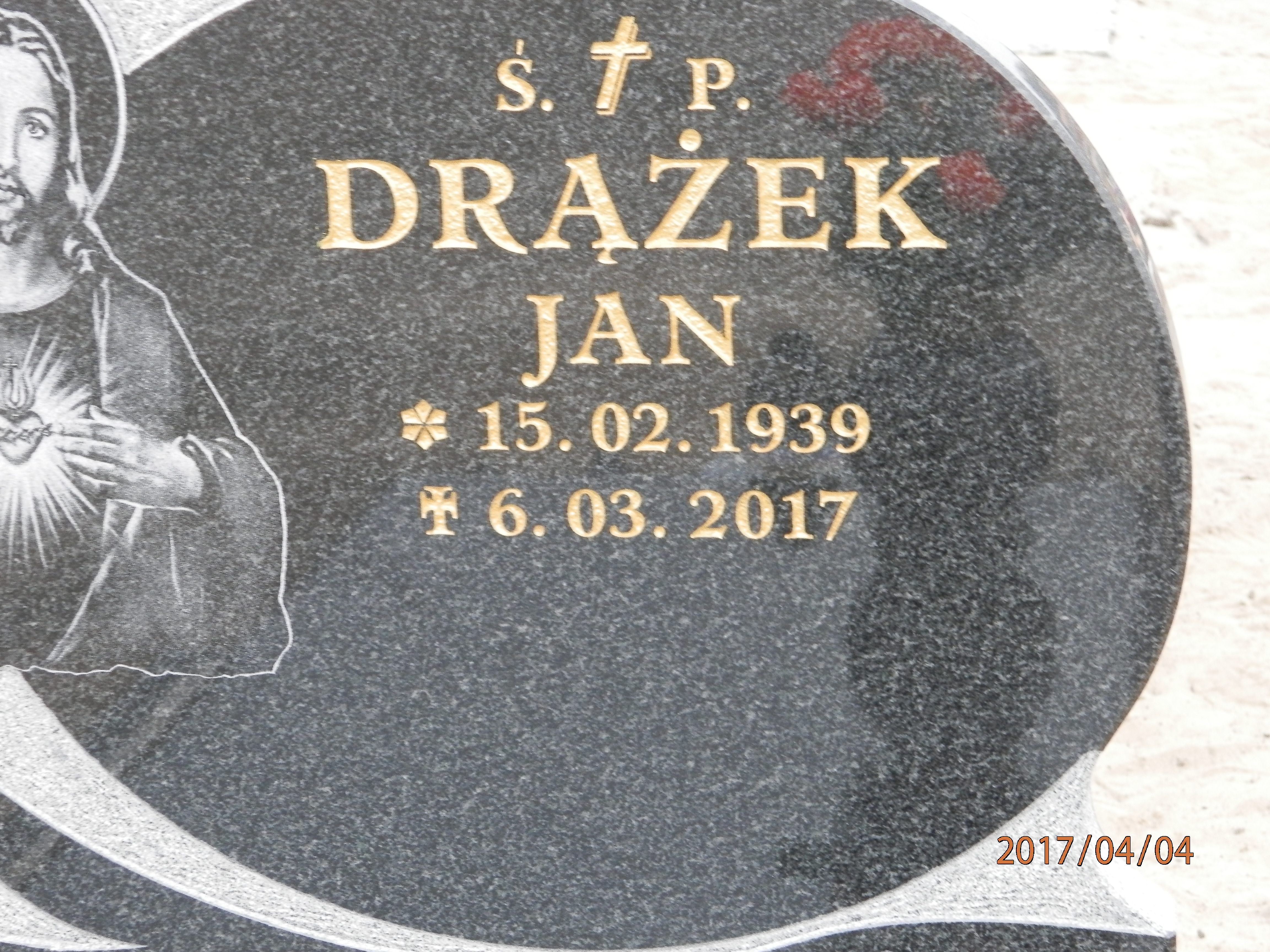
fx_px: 3889
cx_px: 635
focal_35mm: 106
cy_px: 476
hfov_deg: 18.5
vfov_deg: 14.0
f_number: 4.5
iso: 250
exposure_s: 1/20
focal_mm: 19
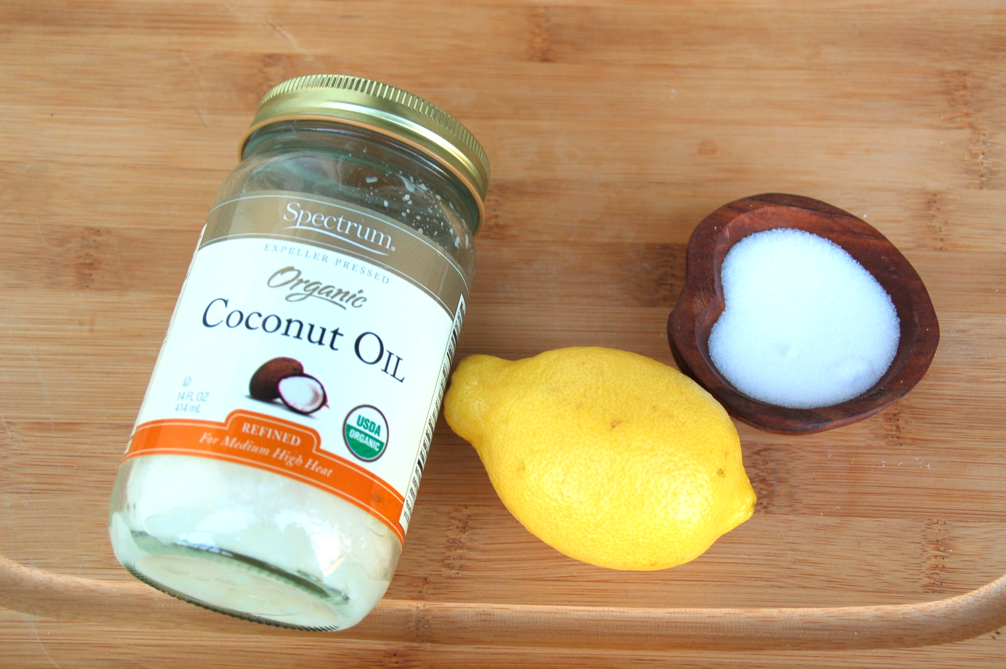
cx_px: 503
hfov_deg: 31.9
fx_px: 1759
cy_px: 334
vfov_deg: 21.5
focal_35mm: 63
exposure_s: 1/50
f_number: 5.6
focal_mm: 42
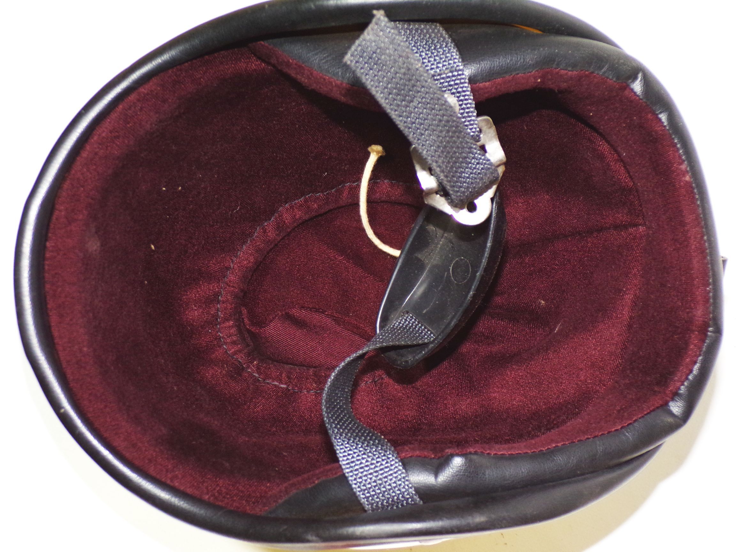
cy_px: 276
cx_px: 368
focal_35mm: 65
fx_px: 1382
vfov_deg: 22.6
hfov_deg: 29.8
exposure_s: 1/100
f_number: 3.8
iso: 200
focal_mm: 11.6
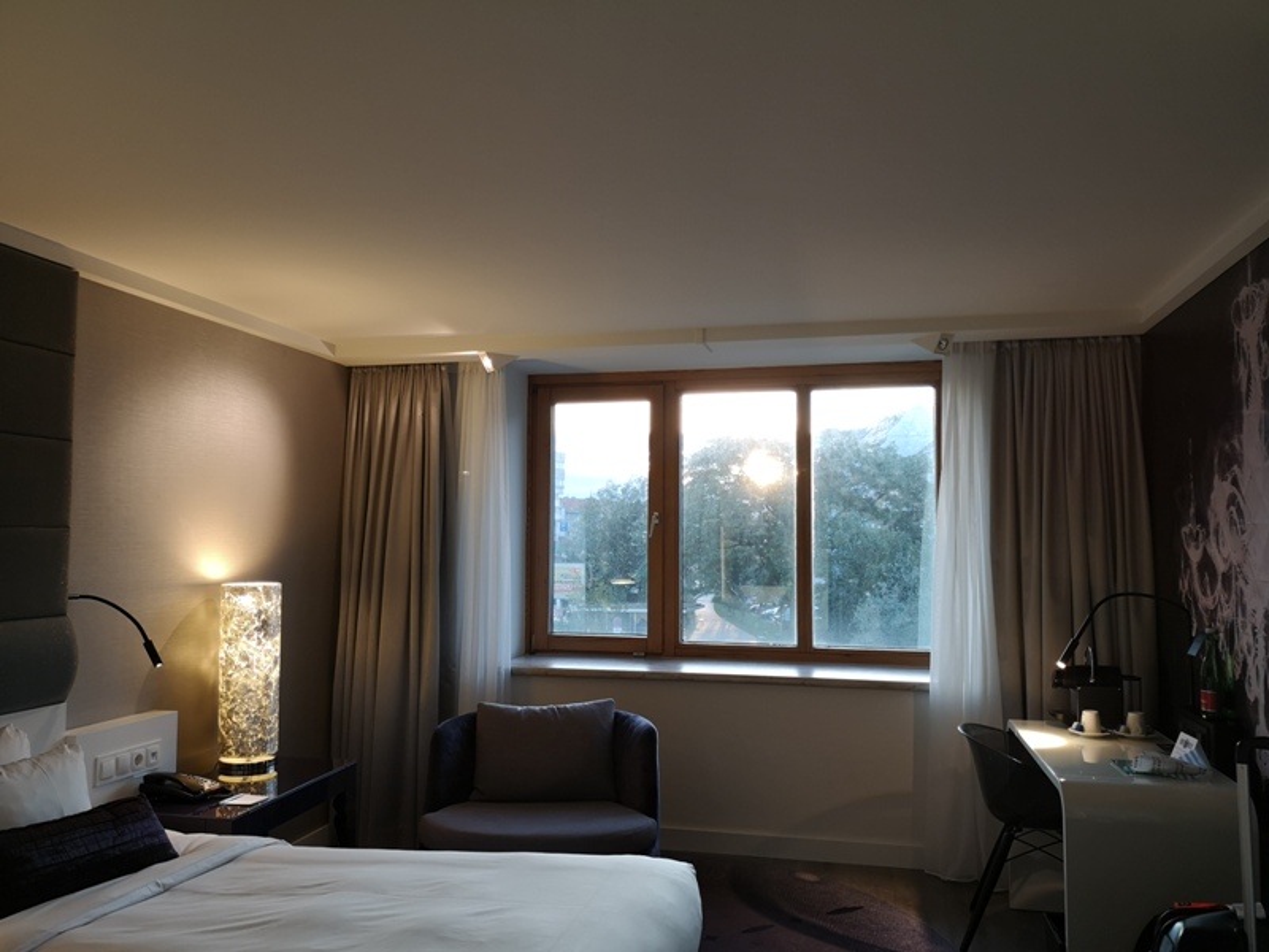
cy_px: 476
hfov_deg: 65.3
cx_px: 634
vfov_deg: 51.4
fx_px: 990
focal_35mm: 27
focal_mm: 3.95
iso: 80
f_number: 1.8
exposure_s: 1/50
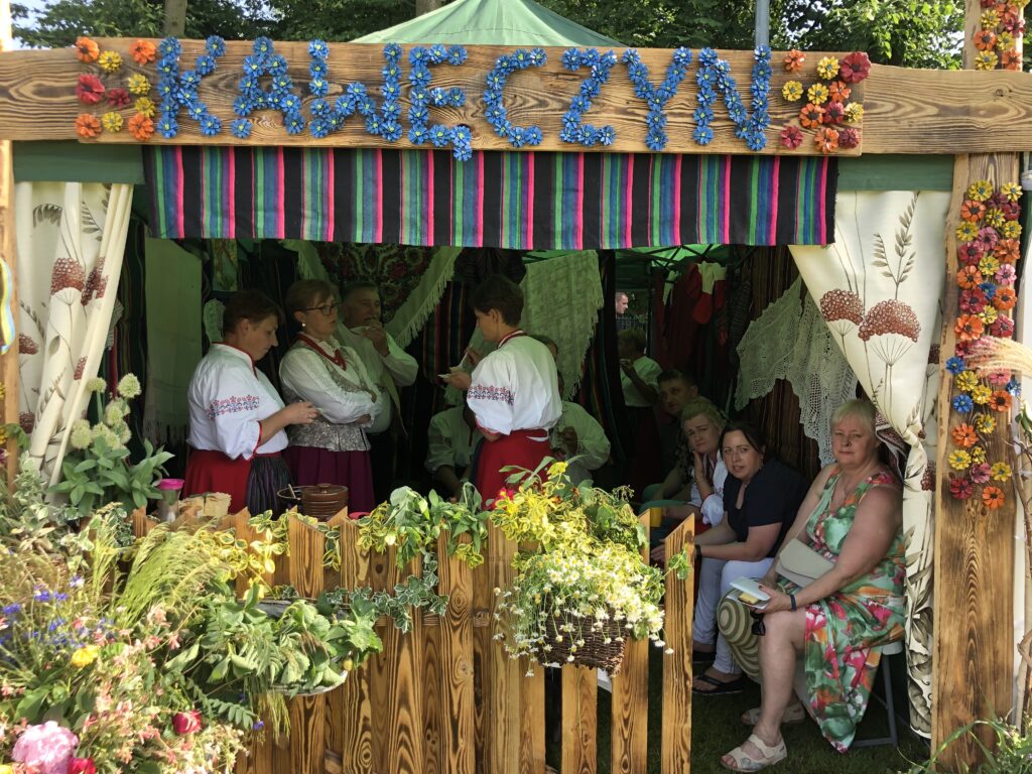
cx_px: 516
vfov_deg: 49.7
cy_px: 387
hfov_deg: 63.4
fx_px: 835
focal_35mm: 28
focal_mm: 3.99
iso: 20
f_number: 1.8
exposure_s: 1/126
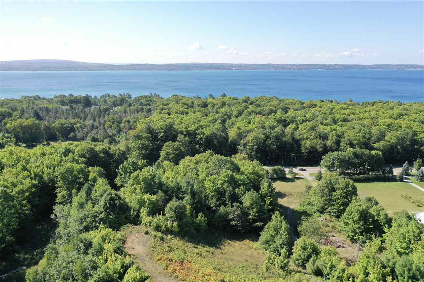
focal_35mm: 28
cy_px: 141
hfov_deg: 65.5
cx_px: 212
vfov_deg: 46.4
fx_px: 330
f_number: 2.8
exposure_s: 1/1000
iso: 100
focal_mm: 10.26
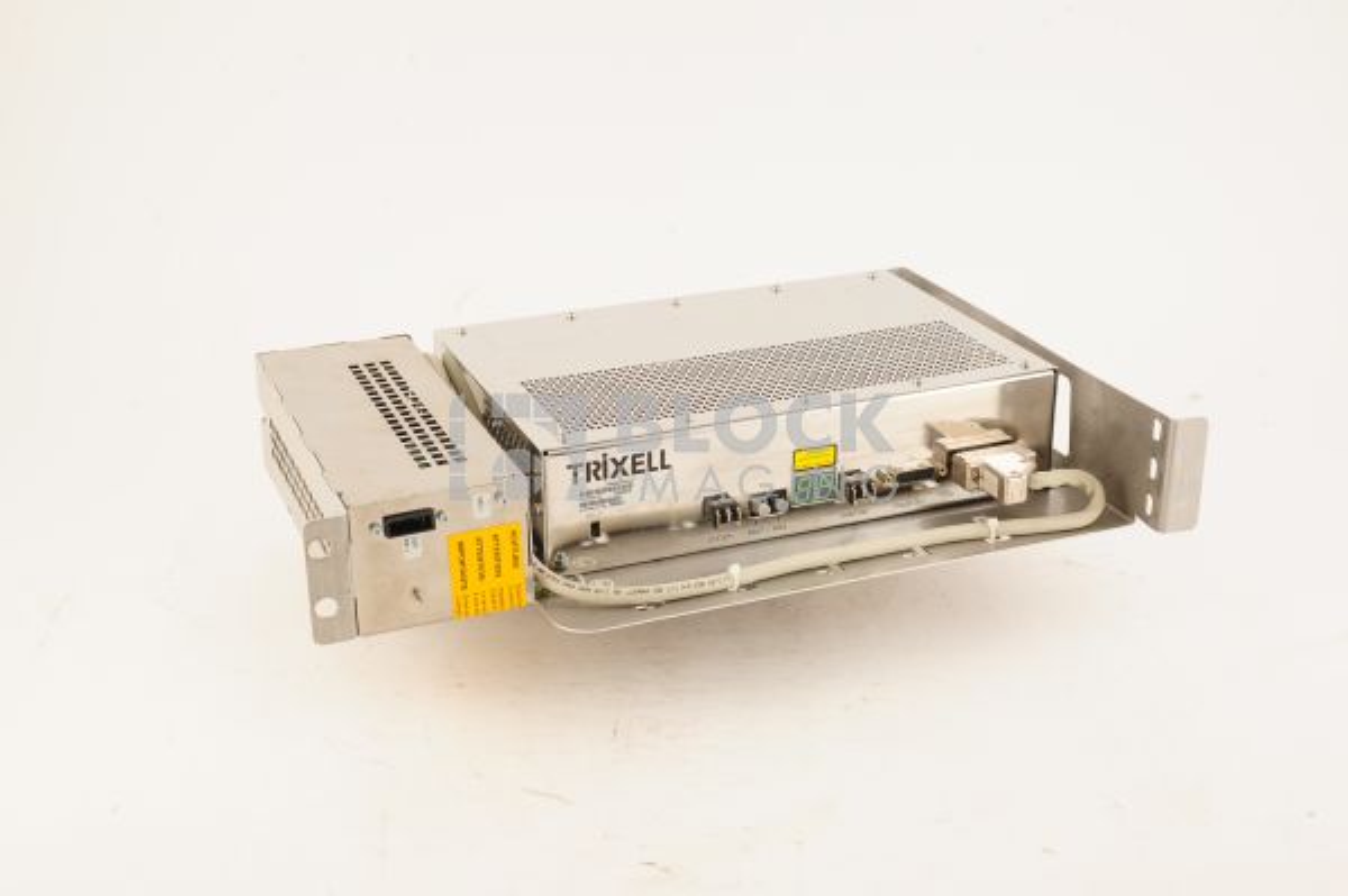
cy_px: 448
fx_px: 1871
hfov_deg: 39.6
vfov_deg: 26.9
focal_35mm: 50
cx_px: 674
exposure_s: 1/125
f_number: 11
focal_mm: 50
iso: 1600
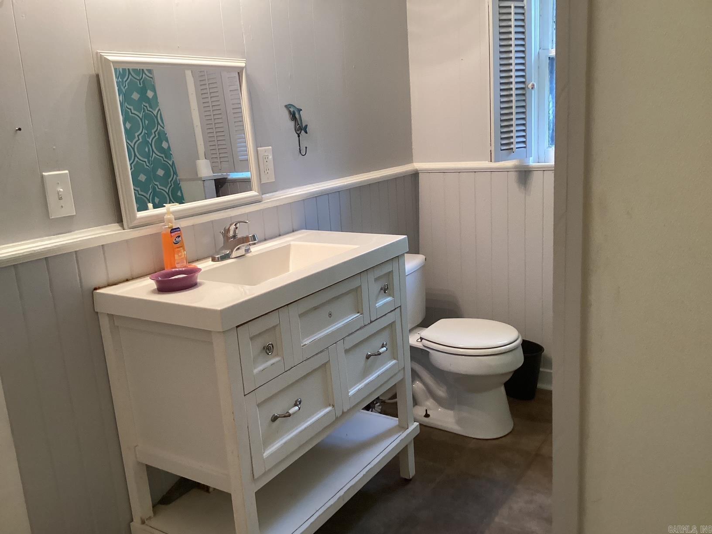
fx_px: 638
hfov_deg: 58.4
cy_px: 267
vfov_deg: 45.4
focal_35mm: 31
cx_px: 356
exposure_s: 1/60
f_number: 2.4
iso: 250
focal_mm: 3.3
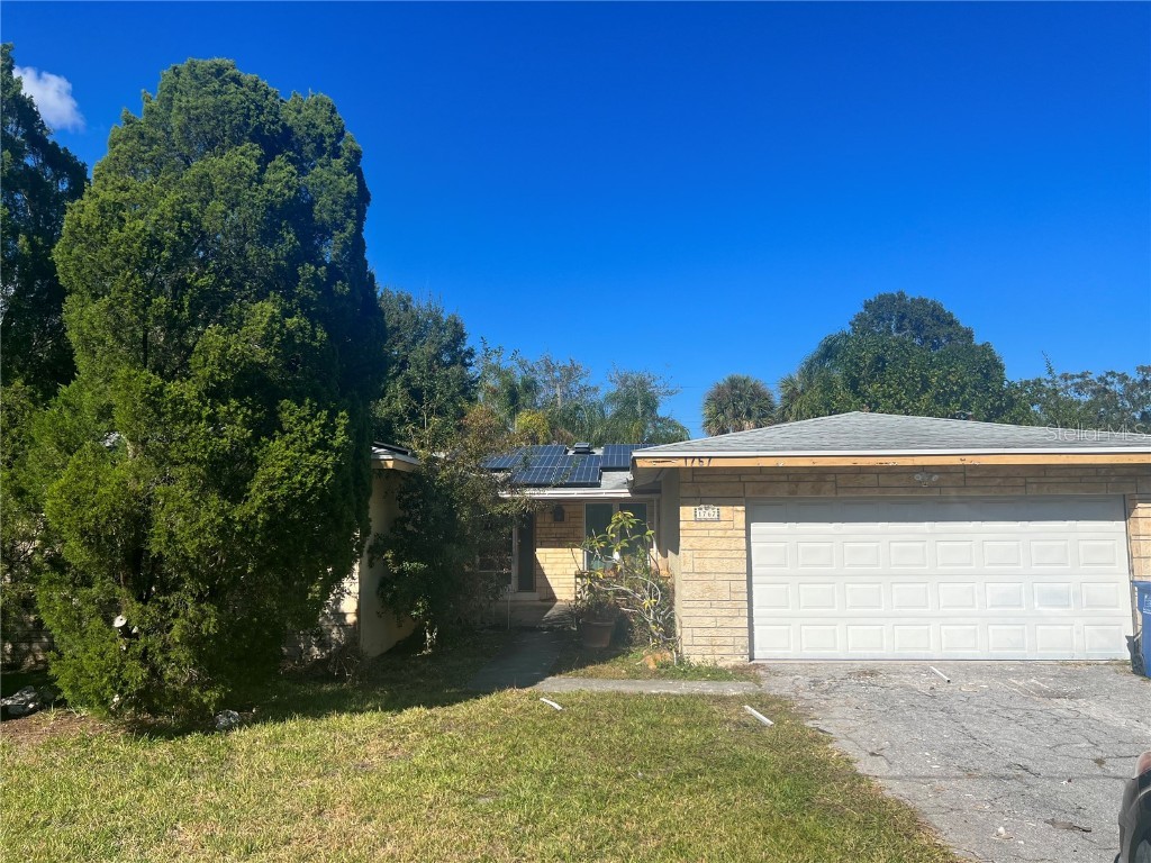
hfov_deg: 67.3
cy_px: 432
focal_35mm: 26
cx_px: 576
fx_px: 865
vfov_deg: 53.1
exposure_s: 1/5319
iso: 50
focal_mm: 5.7
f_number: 1.5
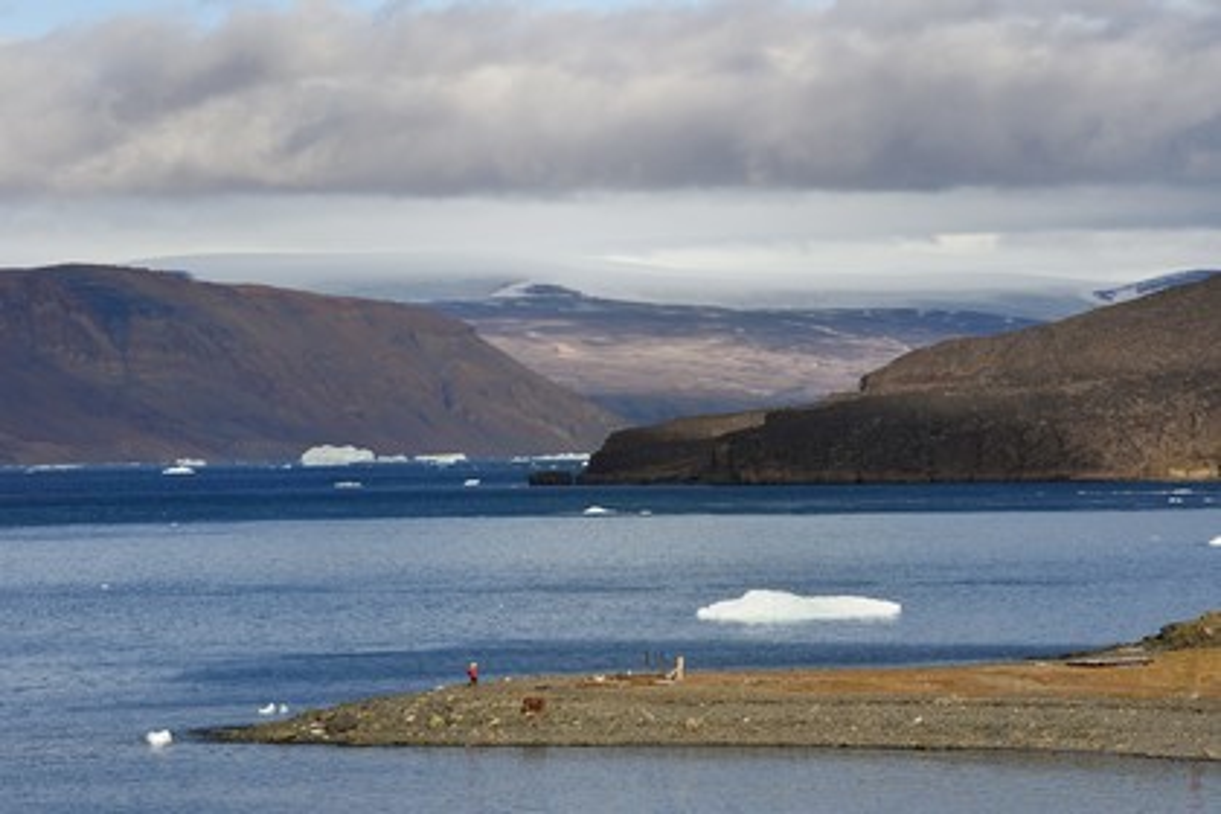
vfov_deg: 6.9
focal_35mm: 200
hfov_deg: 10.3
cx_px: 610
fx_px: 6783
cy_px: 407
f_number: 13
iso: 200
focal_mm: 200
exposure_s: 1/320
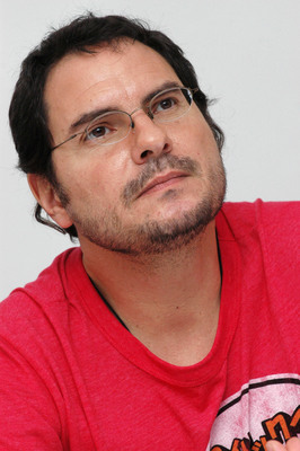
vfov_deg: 9.5
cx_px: 150
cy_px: 226
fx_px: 2723
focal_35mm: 218
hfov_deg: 6.3
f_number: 8
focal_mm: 145
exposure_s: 1/1250
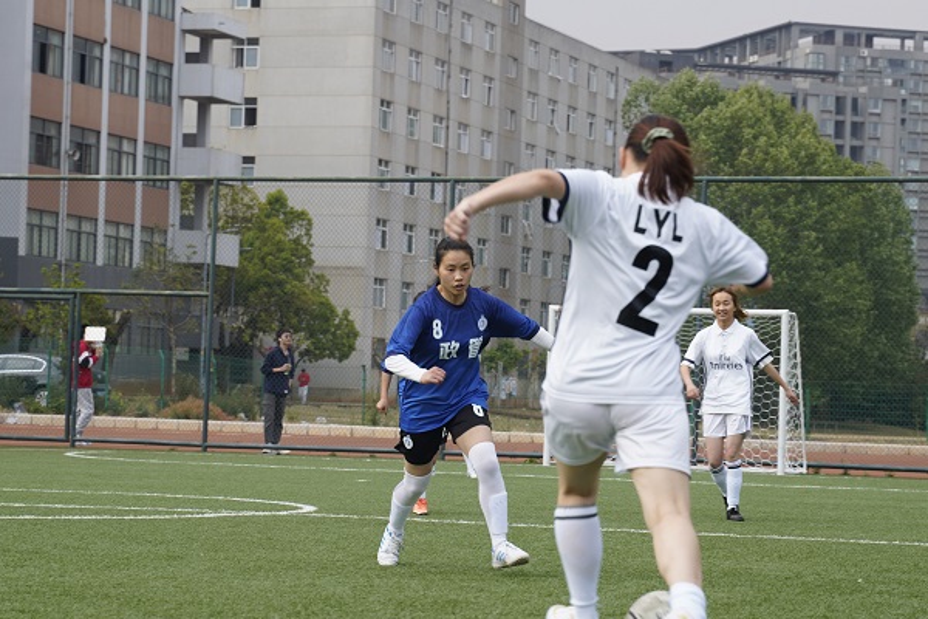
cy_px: 310
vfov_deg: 12.2
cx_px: 464
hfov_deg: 18.3
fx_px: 2887
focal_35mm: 112
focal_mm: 75
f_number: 5
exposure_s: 1/200
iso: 100
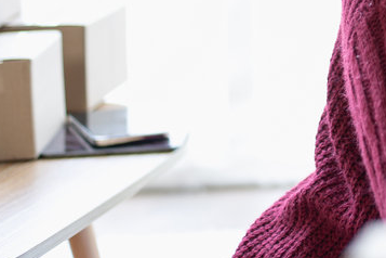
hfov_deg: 11.4
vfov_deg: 8.5
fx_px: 1683
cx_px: 851
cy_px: -182
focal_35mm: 157
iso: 100
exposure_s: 1/200
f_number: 1.4
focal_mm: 35
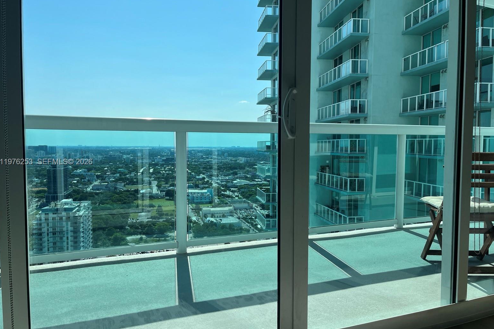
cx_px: 249
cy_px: 162
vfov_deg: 46.4
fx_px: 384
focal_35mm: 28
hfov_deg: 65.5
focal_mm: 5.1
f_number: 1.6
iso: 50
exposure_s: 1/4651
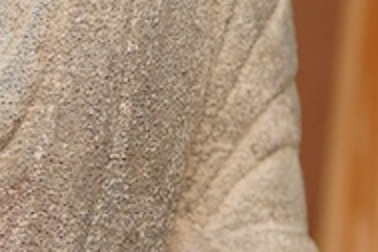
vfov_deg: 6.3
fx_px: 2247
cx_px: -88
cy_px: 384
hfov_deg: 9.5
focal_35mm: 214
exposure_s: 1/125
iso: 1250
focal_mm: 30
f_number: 4.5
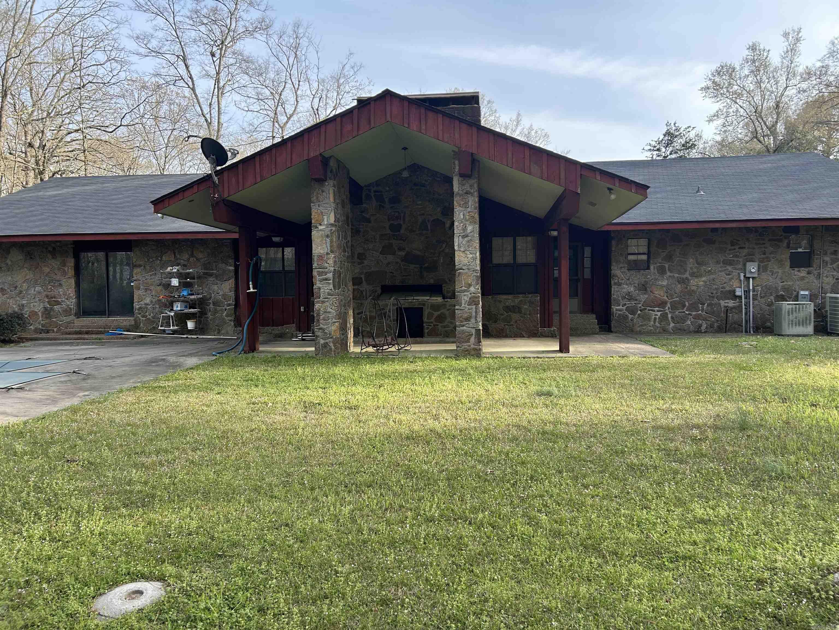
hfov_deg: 67.3
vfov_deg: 53.1
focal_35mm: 26
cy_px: 315
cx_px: 420
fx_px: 630
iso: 50
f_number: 1.5
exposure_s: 1/572
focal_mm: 5.7
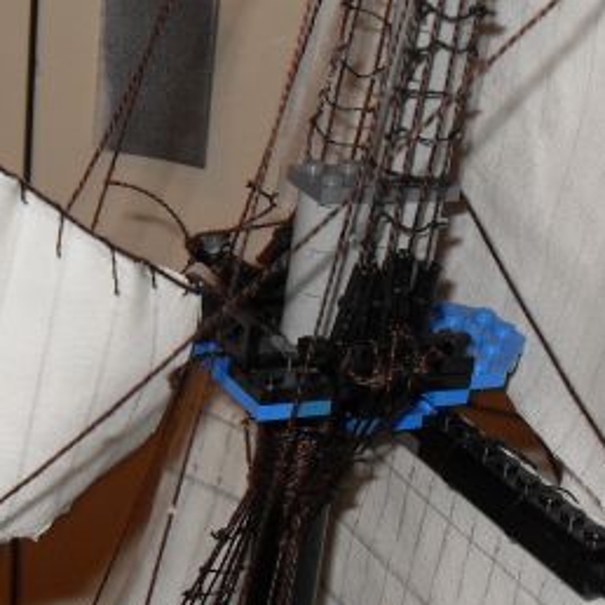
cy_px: 485
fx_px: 1602
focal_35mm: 81
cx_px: 317
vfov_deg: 21.1
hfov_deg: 21.4
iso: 100
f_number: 2.8
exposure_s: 1/45
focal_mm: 6.3
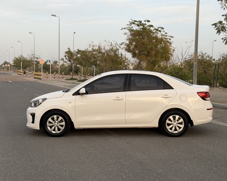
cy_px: 90
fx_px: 343
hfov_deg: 36.7
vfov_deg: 29.7
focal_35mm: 51
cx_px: 116
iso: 64
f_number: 1.78
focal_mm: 6.76
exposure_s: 1/499
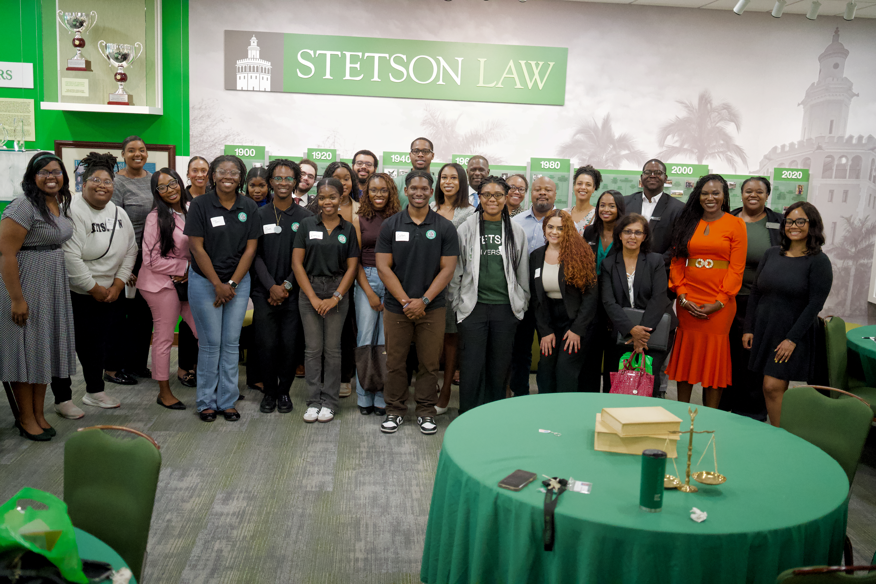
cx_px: 438
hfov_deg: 54.4
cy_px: 292
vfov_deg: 37.9
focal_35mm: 35
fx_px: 852
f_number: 1.8
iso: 10000
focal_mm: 35
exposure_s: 1/4000
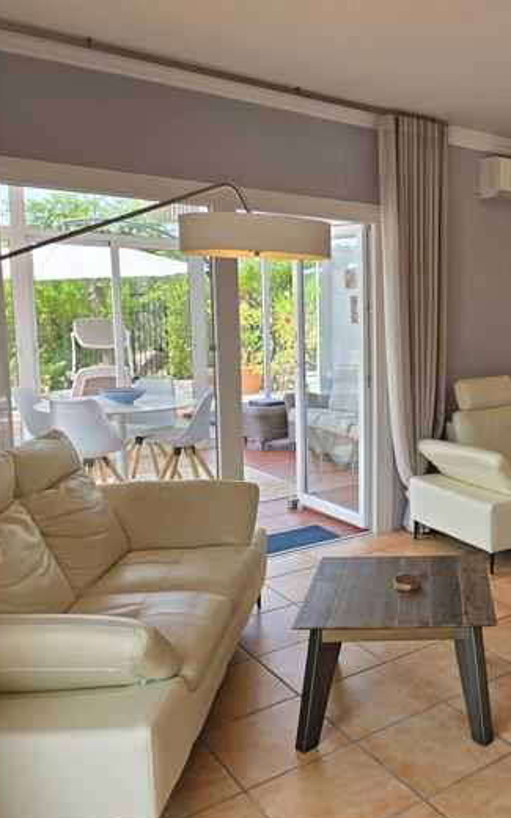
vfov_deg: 58.2
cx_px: 487
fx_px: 736
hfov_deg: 35.4
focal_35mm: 33
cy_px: 413
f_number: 1.7
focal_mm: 6.3
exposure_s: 1/113
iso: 12
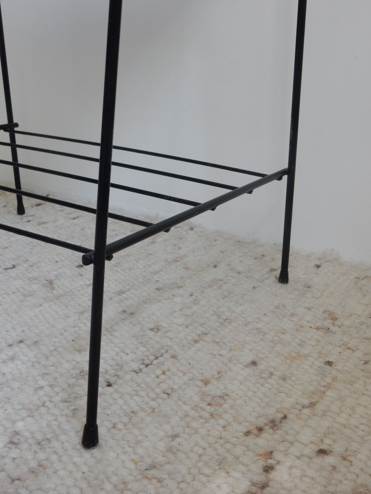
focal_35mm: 43
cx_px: 186
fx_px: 614
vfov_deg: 43.9
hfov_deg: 33.6
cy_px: 247
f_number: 4.2
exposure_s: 1/25
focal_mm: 7.6
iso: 400
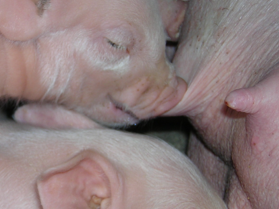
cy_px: 90
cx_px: 73
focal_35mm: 110
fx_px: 887
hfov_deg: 17.8
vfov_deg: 13.5
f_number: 3.8
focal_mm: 9.6
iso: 100
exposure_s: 1/60.1
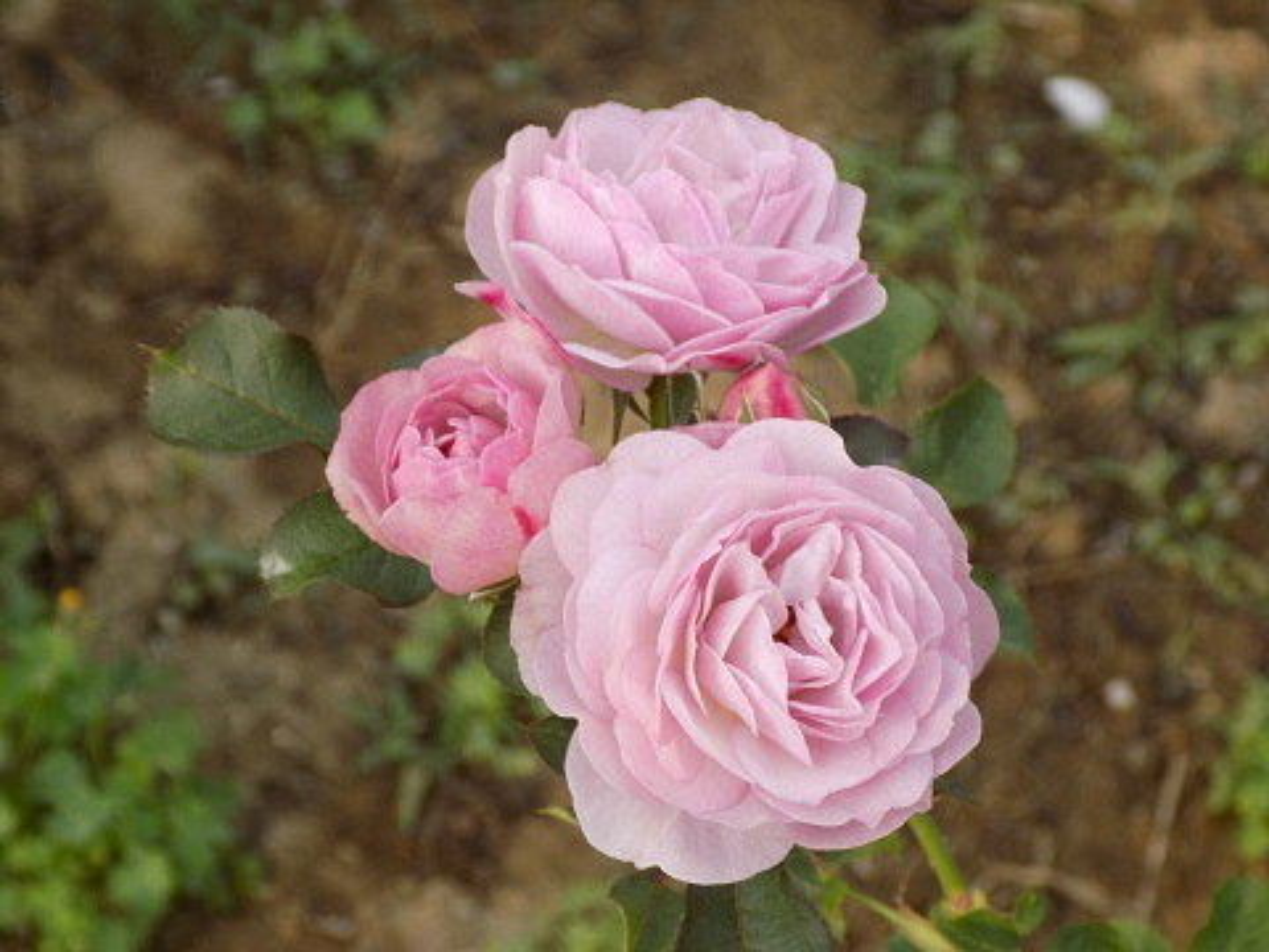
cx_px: 634
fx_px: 4326
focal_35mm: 118
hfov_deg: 16.7
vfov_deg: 12.6
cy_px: 476
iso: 80
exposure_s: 1/100
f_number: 4.8
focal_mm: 20.9
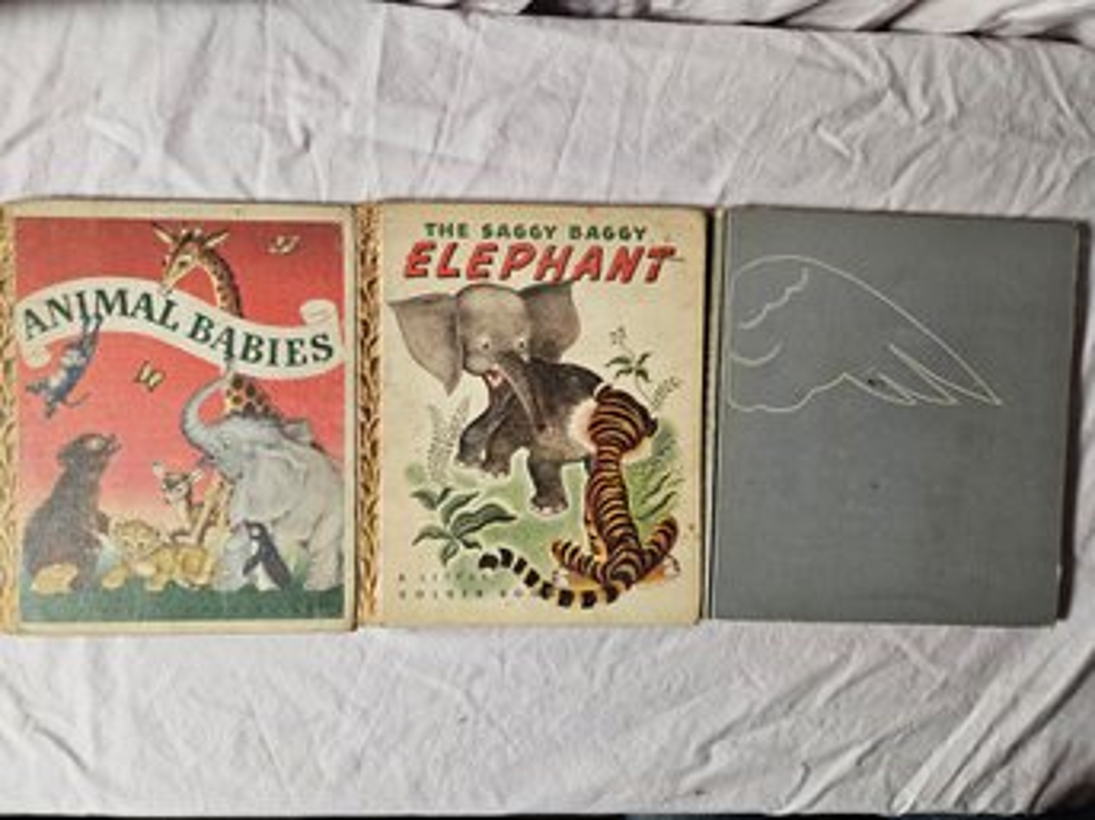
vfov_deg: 58.8
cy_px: 410
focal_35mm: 23
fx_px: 727
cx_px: 548
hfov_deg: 73.9
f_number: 1.8
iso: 125
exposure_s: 1/120
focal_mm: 5.4
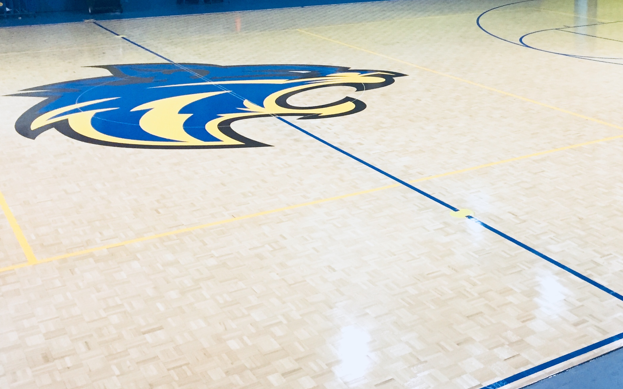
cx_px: 467
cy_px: 94
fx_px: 815
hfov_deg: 40.7
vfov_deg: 26.5
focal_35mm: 48
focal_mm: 4.15
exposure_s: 1/30
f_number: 2.2
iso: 160
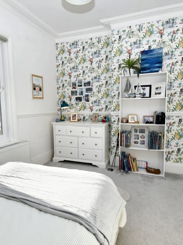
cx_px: 83
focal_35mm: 22
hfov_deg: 61.0
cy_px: 124
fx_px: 155
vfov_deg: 76.4
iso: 400
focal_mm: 10
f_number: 8
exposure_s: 1/400
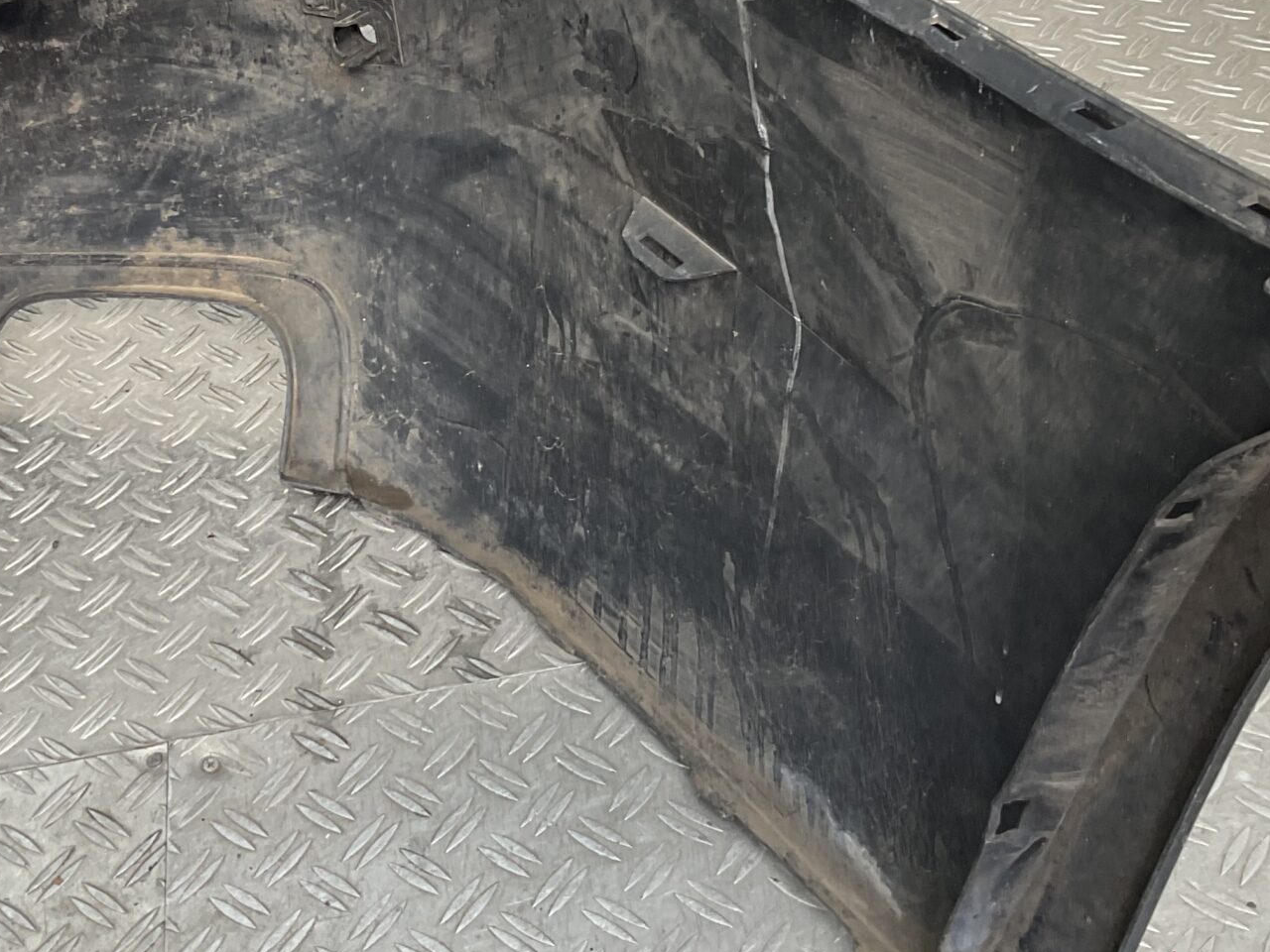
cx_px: 462
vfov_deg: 24.9
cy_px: 226
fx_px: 2128
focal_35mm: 58
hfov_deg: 33.0
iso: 20
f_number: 1.8
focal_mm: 3
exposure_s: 1/120
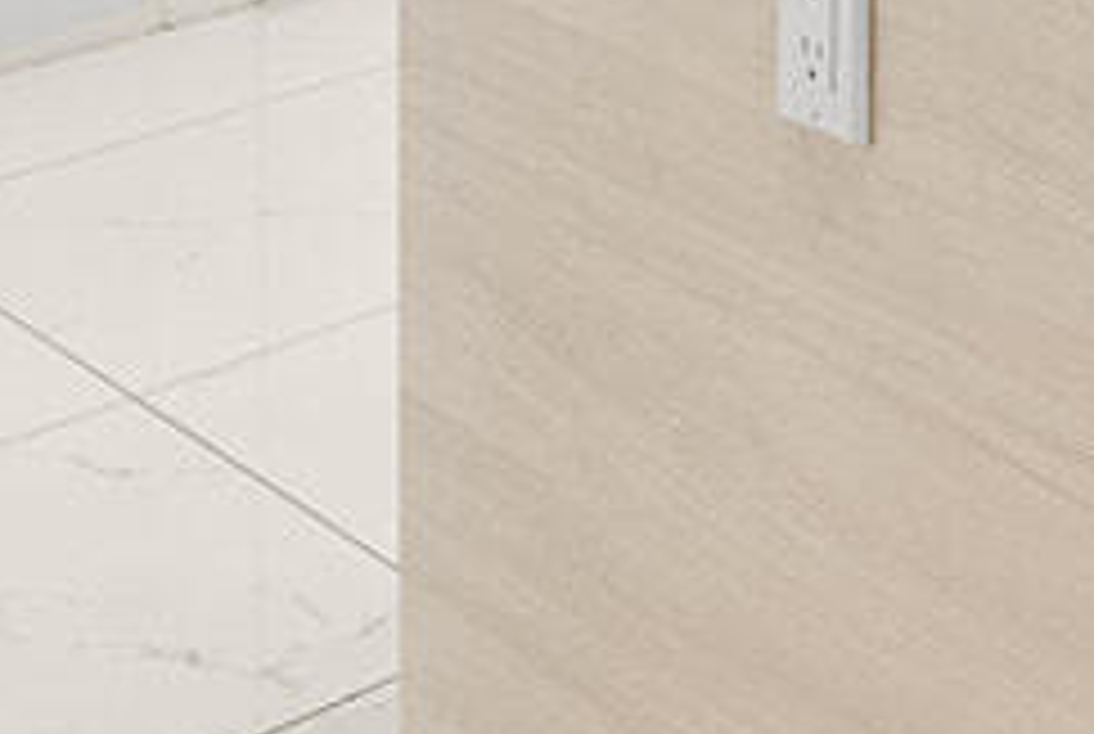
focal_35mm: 92
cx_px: 2337
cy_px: -657
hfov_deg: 15.9
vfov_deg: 13.2
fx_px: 2801
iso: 400
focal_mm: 14
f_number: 9
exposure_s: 1/15
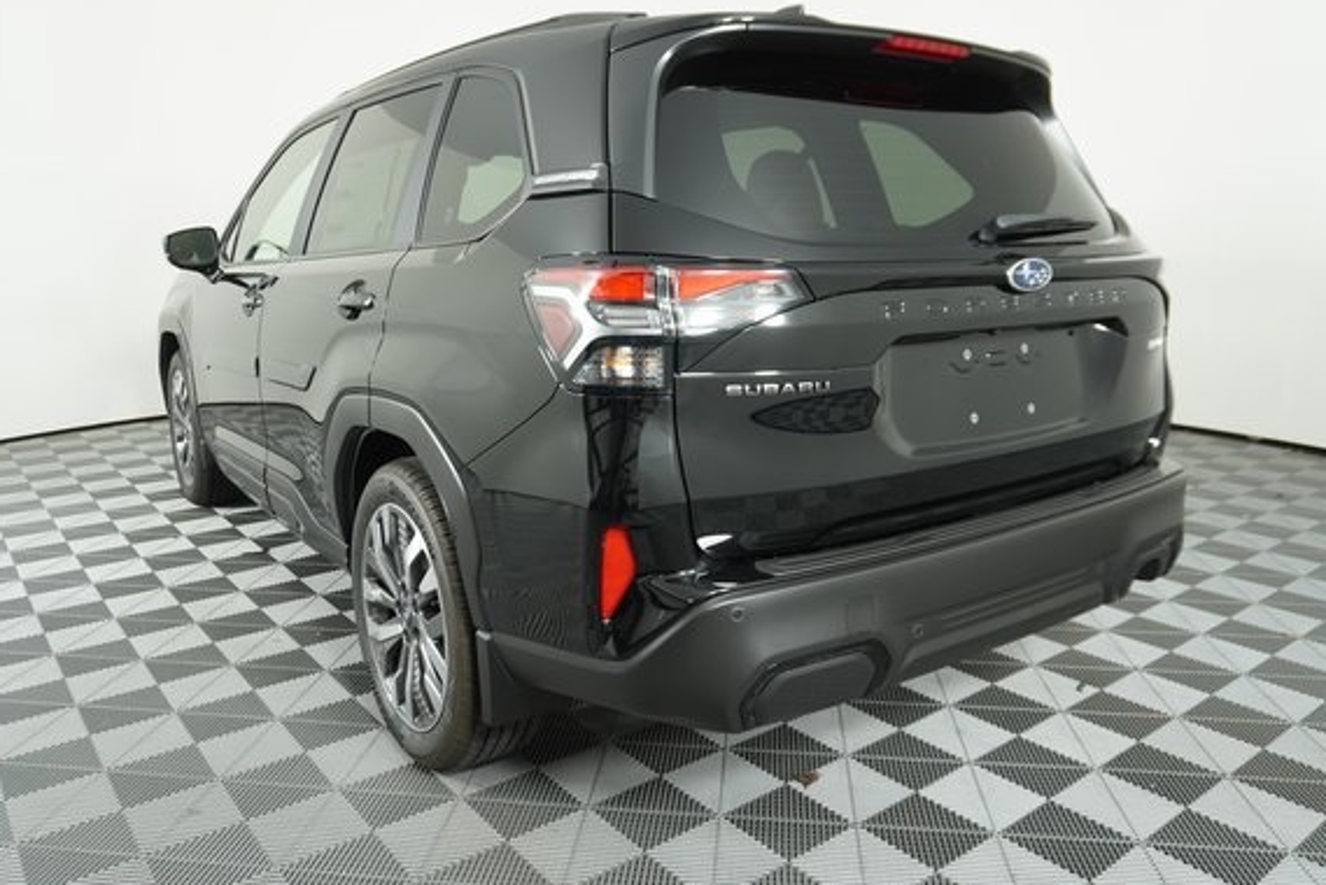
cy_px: 411
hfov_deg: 67.3
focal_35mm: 27
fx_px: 995
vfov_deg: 47.9
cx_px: 643
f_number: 4
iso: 640
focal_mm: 16
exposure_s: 1/160
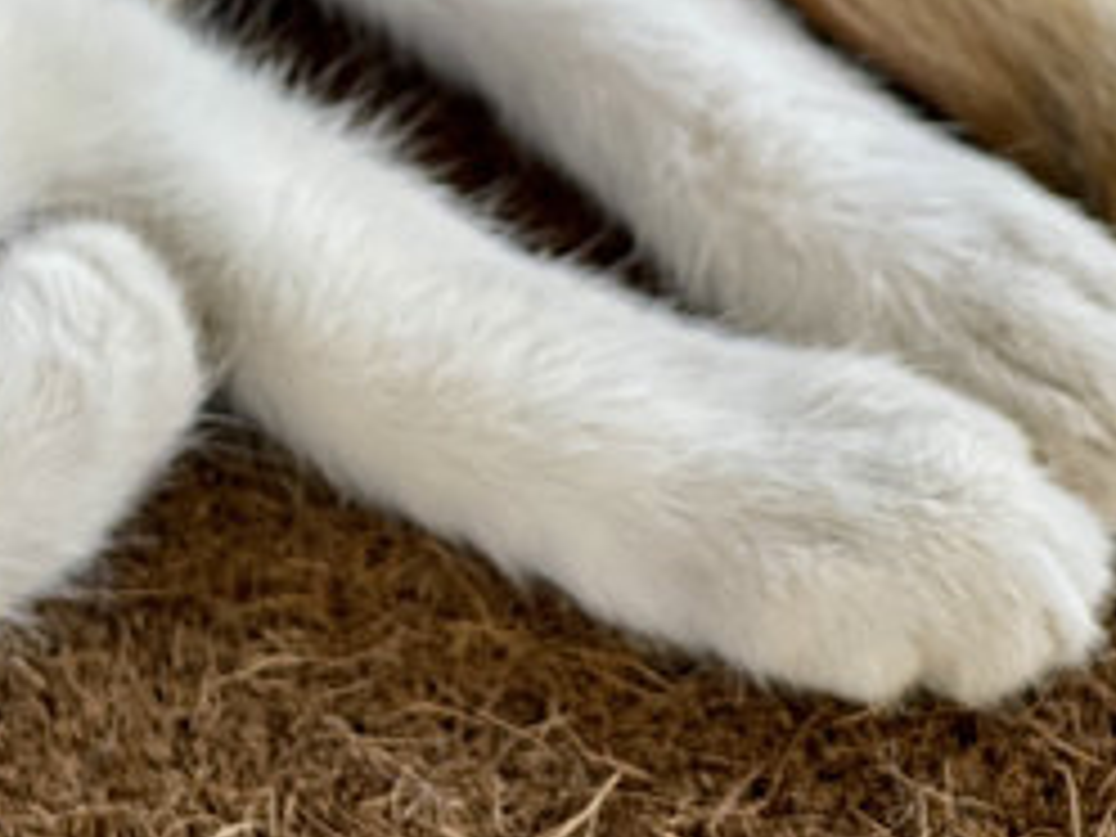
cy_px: 43
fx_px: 5094
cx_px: -22
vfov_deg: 9.3
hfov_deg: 12.3
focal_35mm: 158
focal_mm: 7.5
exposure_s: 1/121
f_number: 2.2
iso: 80
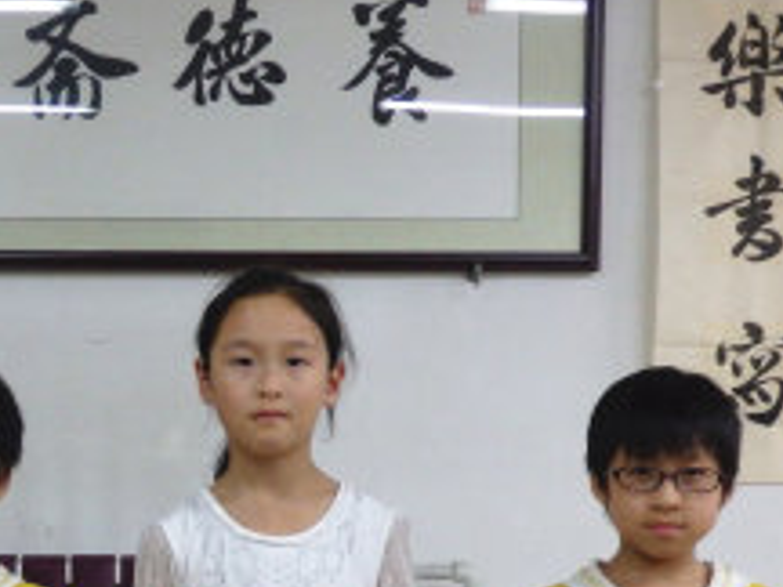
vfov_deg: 17.1
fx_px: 1900
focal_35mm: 84
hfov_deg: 22.7
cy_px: 611
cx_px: 72
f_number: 3.6
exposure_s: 1/60
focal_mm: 6.6
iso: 500
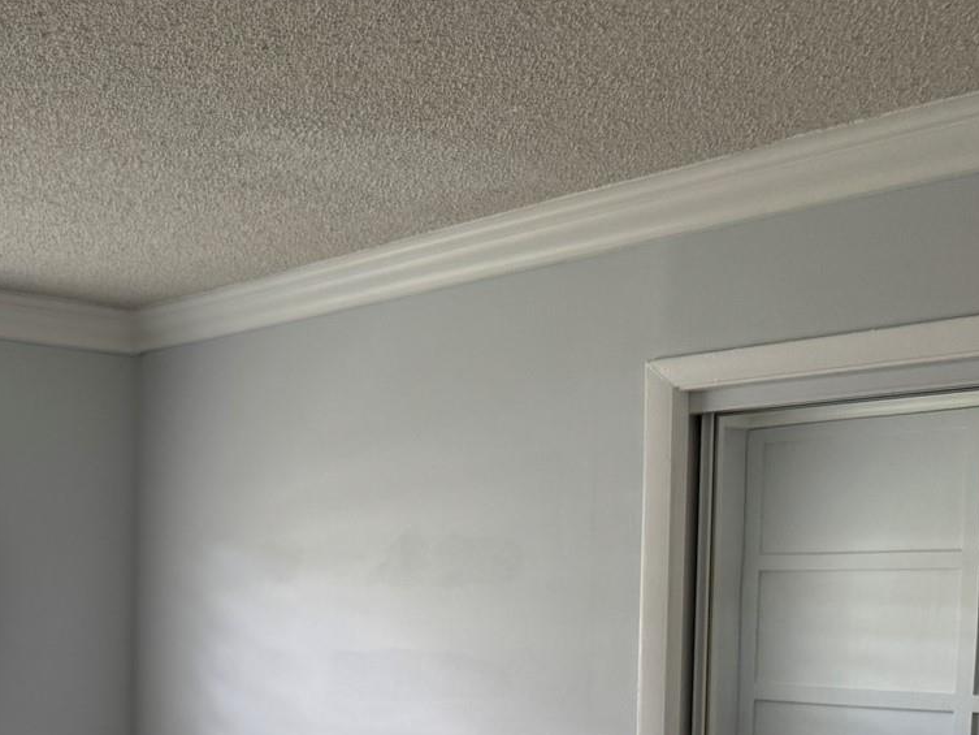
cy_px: 660
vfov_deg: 27.5
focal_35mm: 51
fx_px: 1443
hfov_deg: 34.8
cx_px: 57
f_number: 1.78
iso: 125
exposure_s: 1/60
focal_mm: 6.76
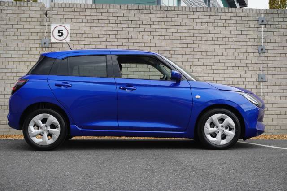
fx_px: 406
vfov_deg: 26.5
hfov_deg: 38.9
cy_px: 96
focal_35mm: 51
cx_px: 144
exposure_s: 1/200
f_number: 4.5
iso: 320
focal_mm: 34
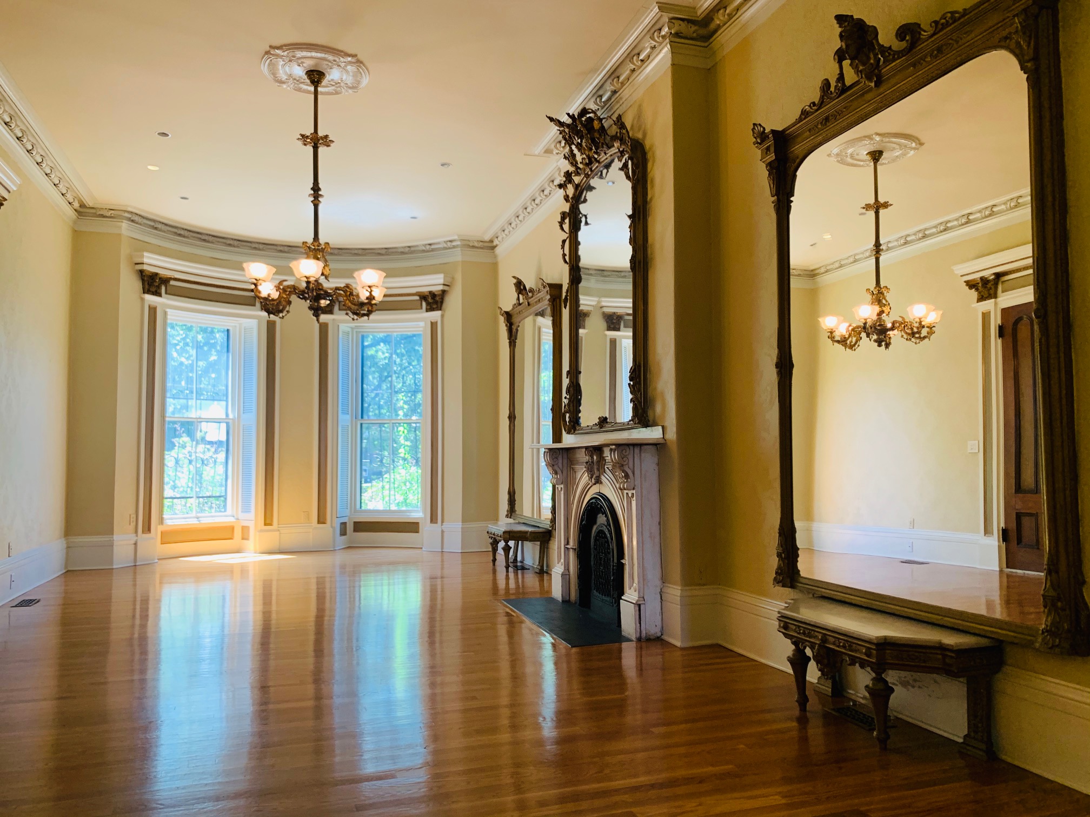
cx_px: 545
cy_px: 408
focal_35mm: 26
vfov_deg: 53.1
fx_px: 819
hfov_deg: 67.3
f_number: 1.8
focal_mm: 4.25
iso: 100
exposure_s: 1/102
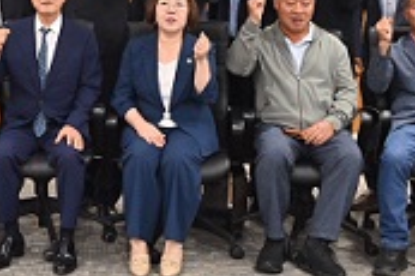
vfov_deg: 16.3
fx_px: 933
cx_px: 73
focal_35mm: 81
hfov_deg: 24.6
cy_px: -36
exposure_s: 1/200
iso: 1000
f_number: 4
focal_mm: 27
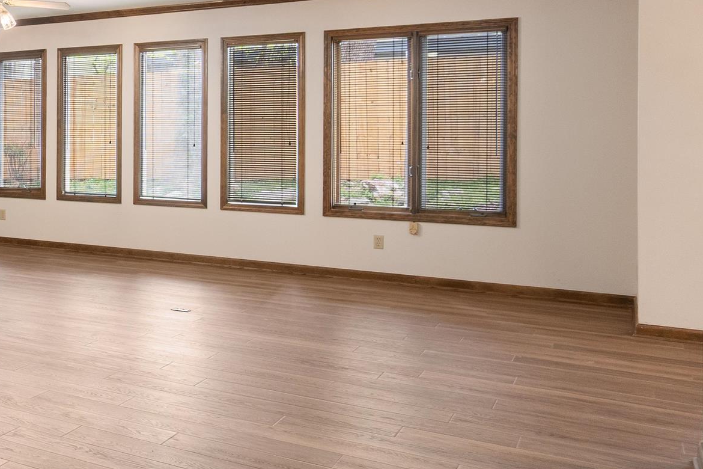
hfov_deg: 34.7
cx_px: -181
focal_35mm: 42
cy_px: 168
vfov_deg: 31.7
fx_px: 820
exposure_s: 1/15
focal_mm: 16
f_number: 5.6
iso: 1600
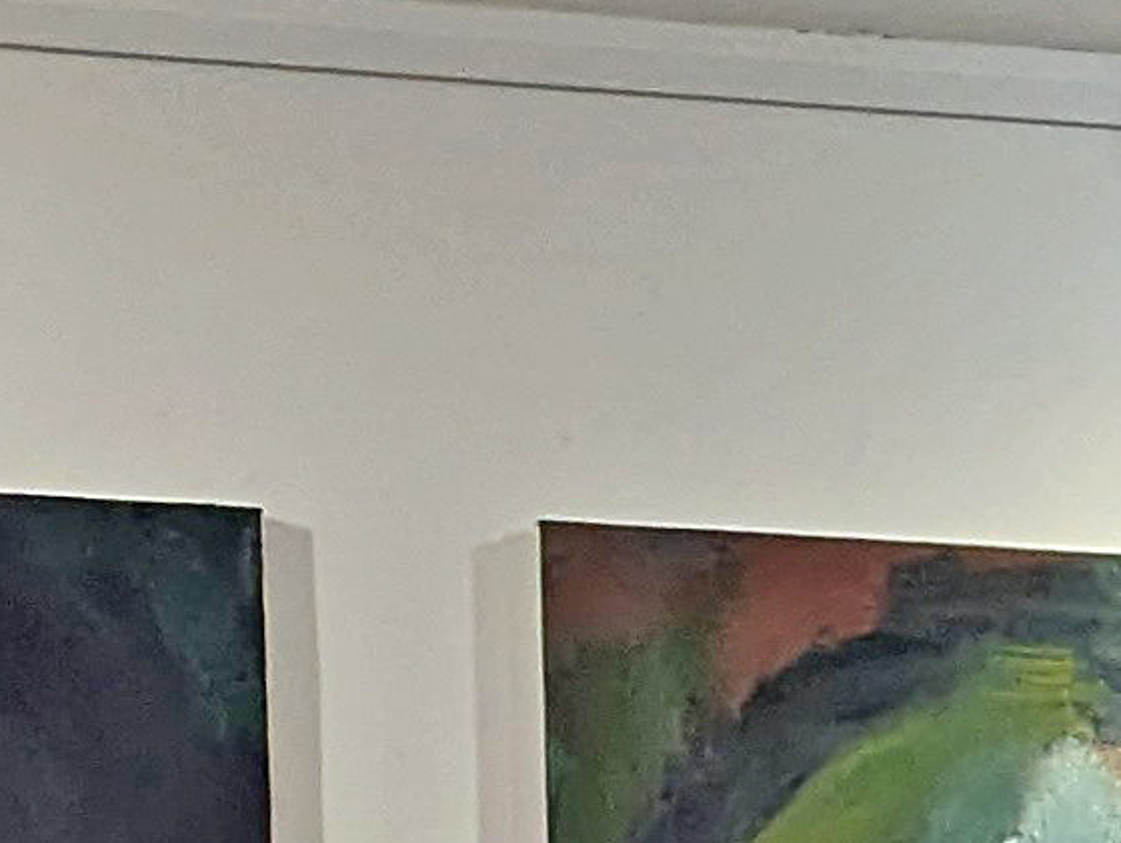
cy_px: 2389
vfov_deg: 7.6
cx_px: 1930
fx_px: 5672
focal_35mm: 175
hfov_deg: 10.7
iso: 733
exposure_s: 1/198
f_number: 1.85
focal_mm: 6.81
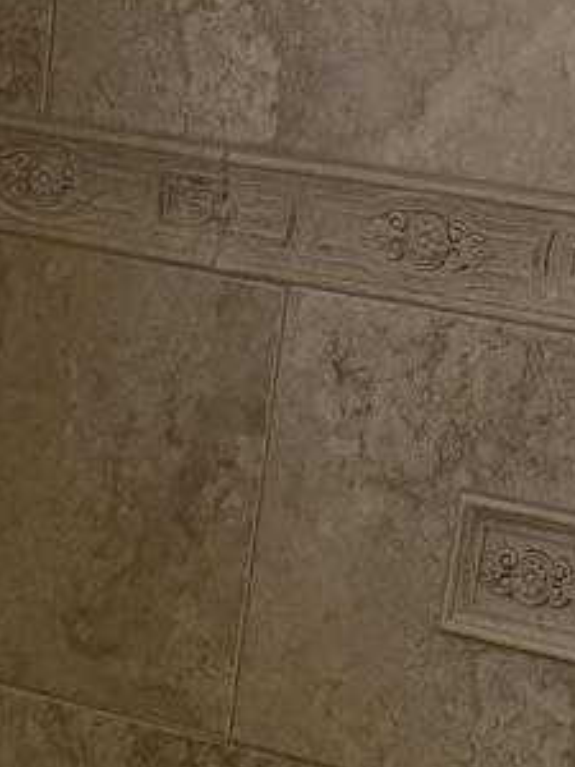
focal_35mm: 160
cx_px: -746
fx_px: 3544
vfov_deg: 10.7
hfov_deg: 8.6
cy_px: 1790
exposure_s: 1/183
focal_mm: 6.76
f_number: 1.78
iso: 100
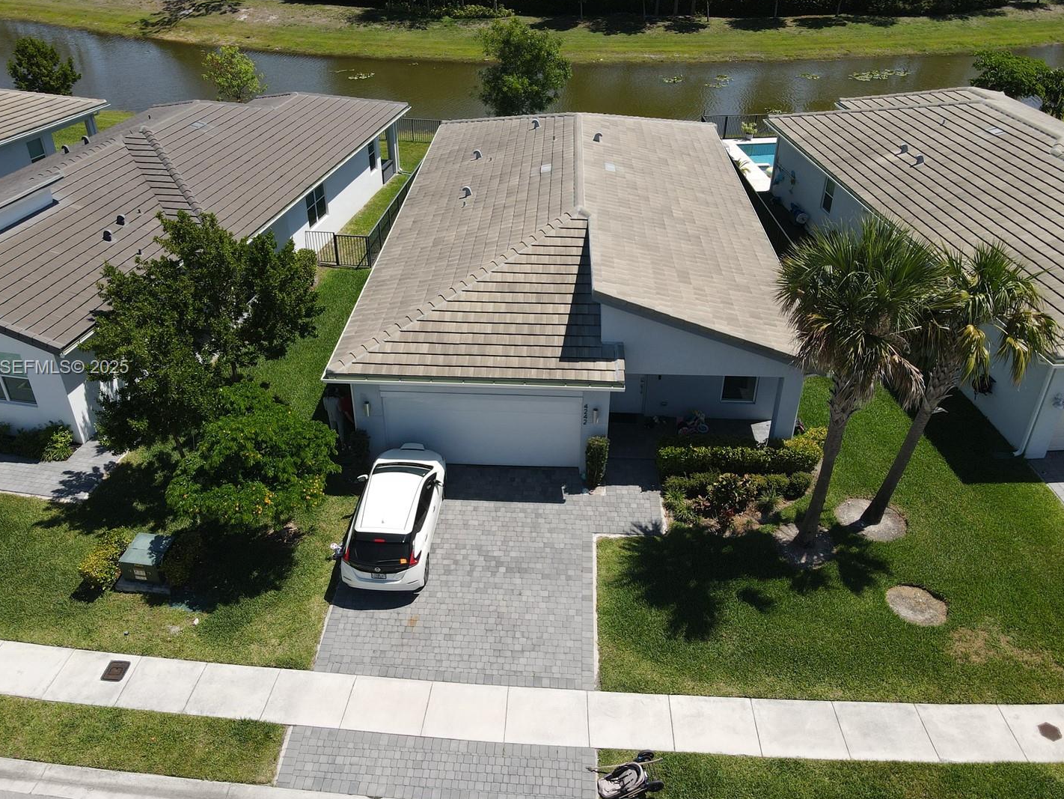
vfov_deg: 51.3
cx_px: 495
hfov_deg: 65.2
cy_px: 368
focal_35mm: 27
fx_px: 830
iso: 100
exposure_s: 1/800
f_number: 2.8
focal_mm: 4.5
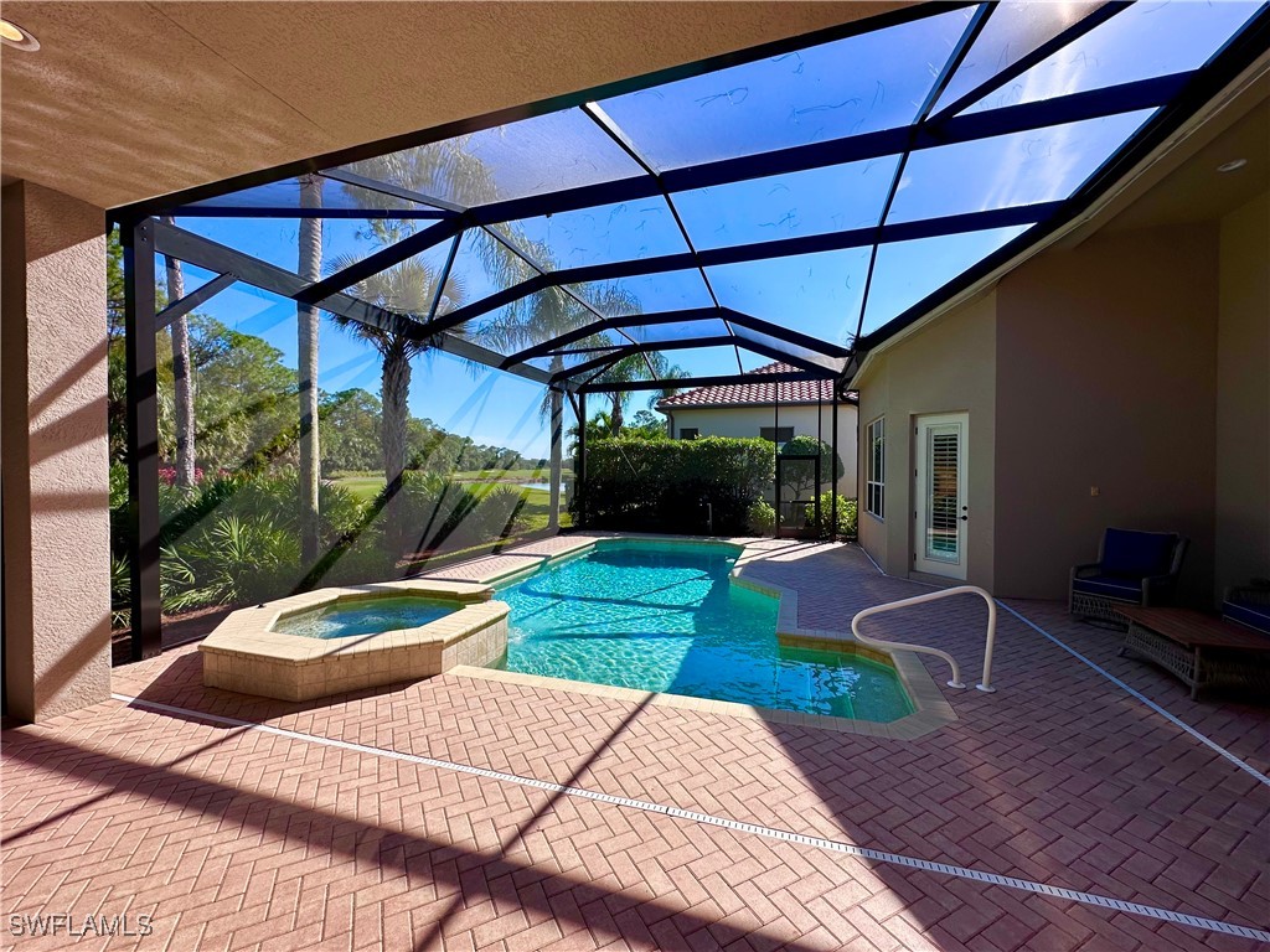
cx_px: 635
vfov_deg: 85.7
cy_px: 476
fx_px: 514
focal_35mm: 14
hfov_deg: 102.1
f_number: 2.2
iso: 40
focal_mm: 2.22
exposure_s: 1/855
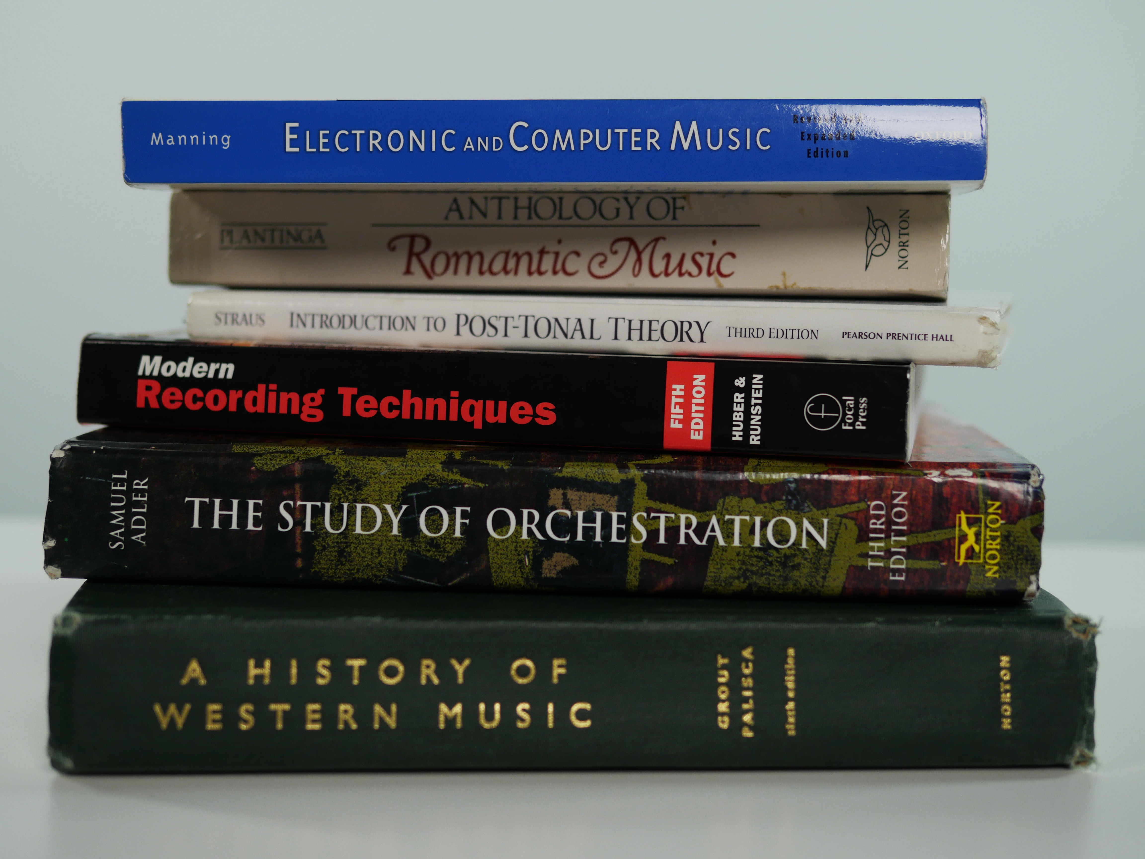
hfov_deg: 38.2
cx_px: 572
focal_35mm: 50
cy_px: 430
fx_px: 1654
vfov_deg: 29.1
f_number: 2
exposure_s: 1/250
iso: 200
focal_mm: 25
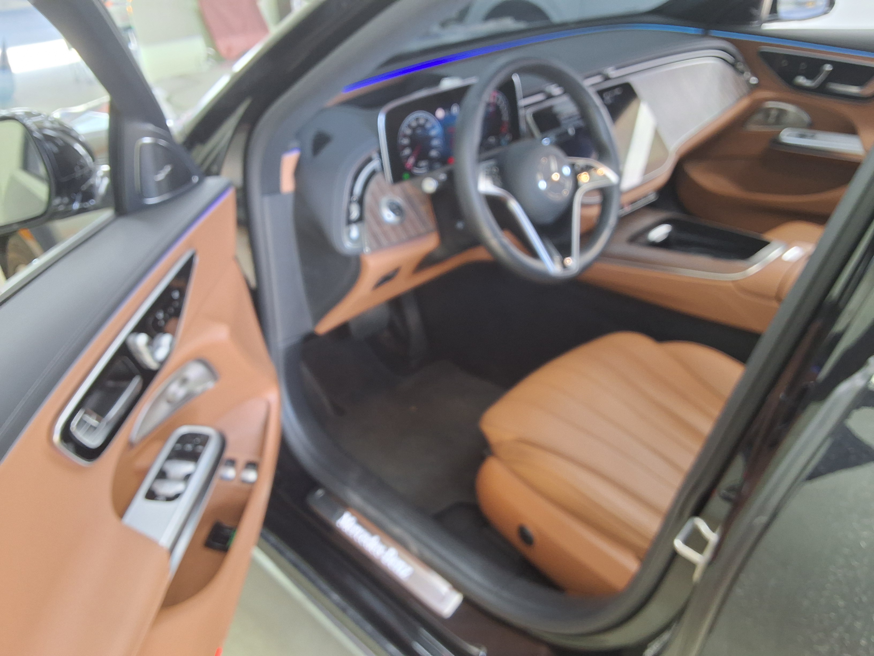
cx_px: 437
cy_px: 328
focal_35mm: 28
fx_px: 707
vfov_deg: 49.7
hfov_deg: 63.4
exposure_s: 1/40
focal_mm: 2.91
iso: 125
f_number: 1.9
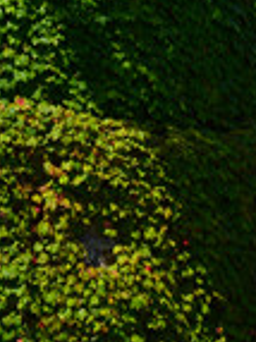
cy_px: -184
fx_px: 1541
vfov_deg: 12.0
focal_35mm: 156
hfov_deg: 8.7
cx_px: 609
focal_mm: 31
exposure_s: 1/100
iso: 100
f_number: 16
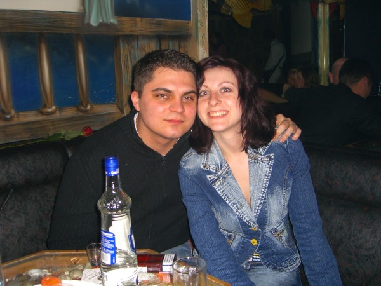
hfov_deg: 49.0
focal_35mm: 38
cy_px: 143
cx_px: 190
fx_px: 418
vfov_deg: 37.7
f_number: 2.8
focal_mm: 7.9
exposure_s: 1/60
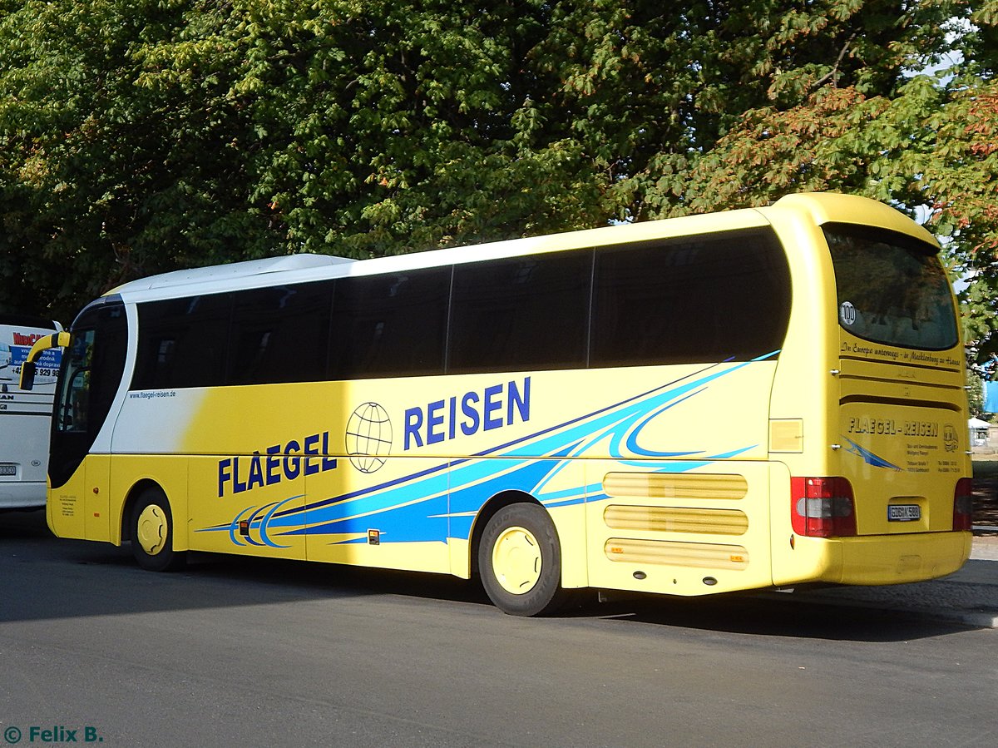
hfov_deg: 43.9
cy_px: 374
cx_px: 499
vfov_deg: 33.6
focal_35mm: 43
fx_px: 1239
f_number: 3.6
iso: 125
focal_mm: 7.7
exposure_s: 1/1500
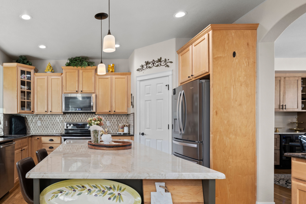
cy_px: 125
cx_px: 81
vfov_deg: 50.9
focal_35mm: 25
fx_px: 212
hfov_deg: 67.5
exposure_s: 1/8
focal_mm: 17
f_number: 8
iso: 640
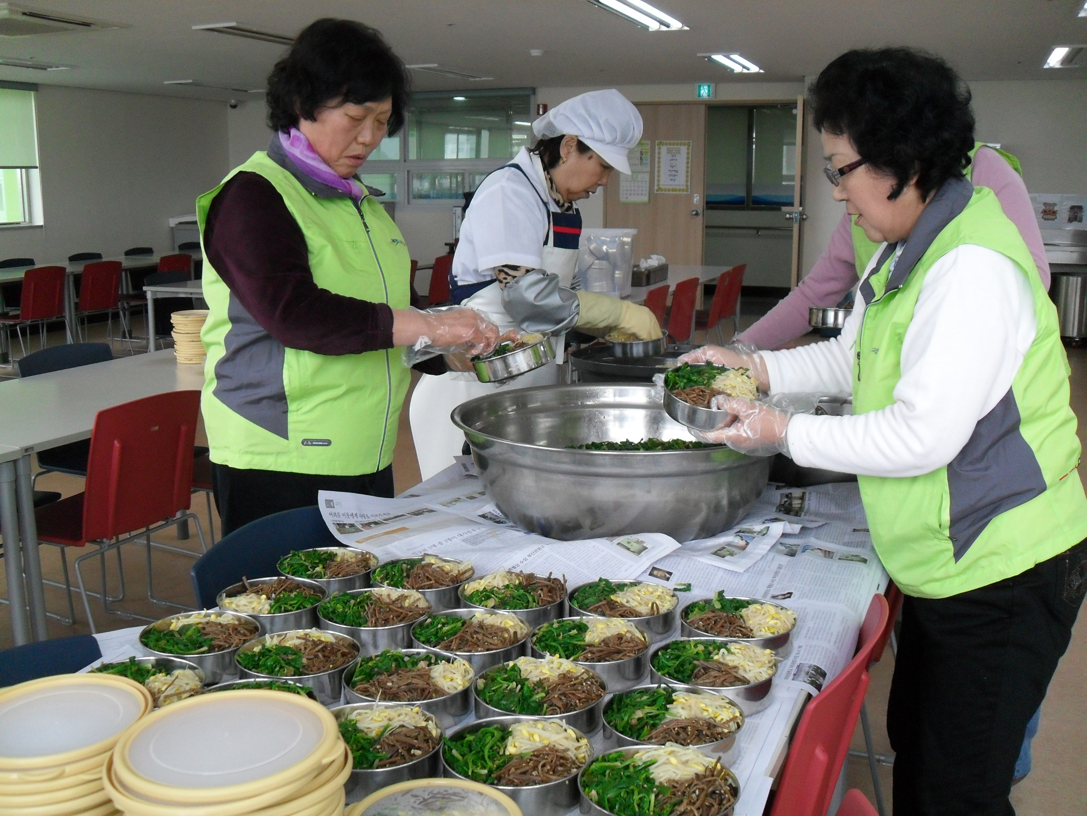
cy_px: 408
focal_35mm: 35
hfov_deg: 52.6
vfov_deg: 40.7
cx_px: 544
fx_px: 1099
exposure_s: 1/125
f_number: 2.8
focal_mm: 6.2
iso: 200
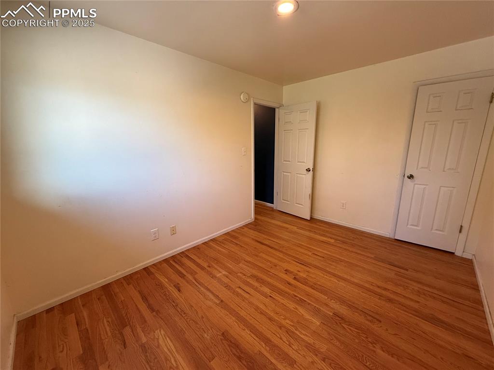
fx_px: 200
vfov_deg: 85.6
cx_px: 247
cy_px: 185
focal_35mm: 14
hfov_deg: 102.1
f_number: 2.2
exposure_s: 1/120
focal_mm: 2.22
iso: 320
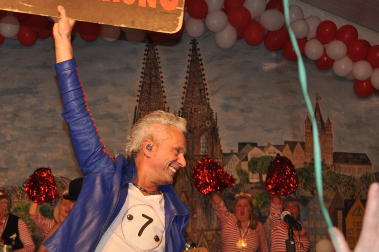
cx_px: 110
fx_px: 1051
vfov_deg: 13.6
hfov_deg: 20.3
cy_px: 59
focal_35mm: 100
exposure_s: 1/60
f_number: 4.8
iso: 800
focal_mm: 42
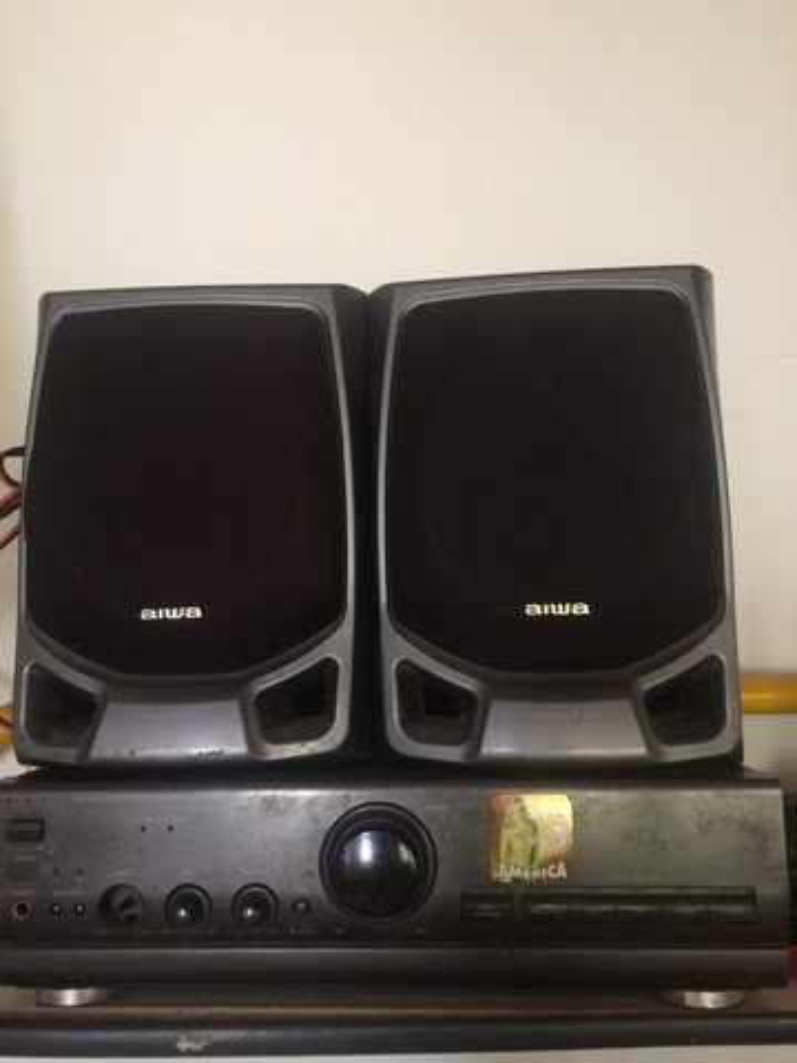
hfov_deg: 48.2
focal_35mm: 29
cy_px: 532
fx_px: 890
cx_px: 398
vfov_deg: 61.7
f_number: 2.2
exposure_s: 1/30
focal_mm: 4.15
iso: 200
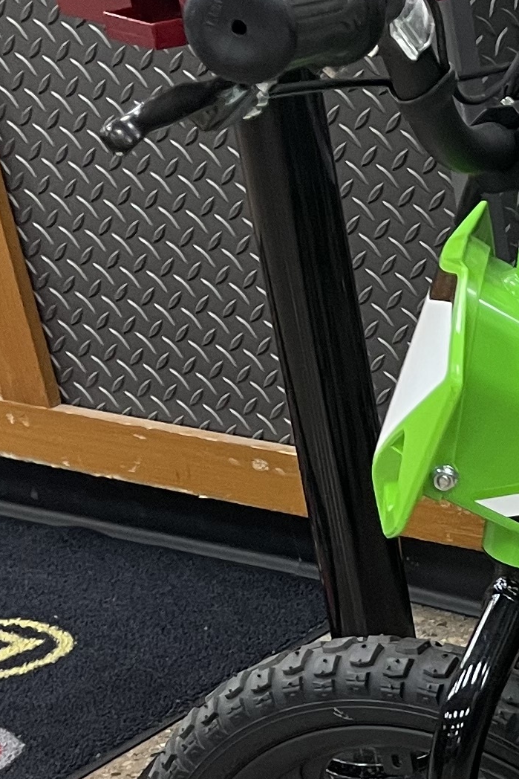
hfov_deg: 11.5
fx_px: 2248
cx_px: 1138
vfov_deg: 19.3
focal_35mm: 104
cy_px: 698
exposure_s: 1/60
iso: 200
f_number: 1.6
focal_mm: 5.1
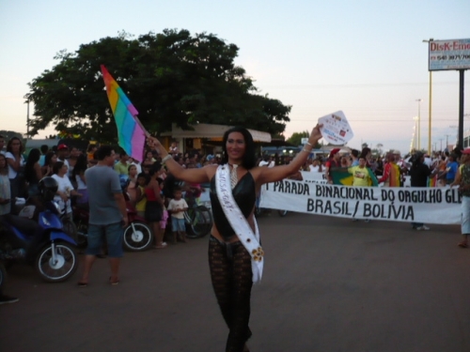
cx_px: 235
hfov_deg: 52.6
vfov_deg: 40.7
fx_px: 475
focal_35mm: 35
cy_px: 176
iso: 200
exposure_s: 1/30
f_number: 2.8
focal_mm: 5.8
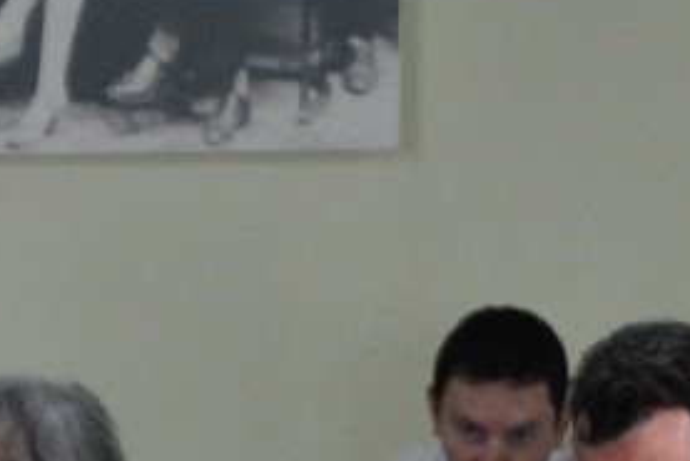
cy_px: 936
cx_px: 658
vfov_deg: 3.2
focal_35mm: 428
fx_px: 8207
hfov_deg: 4.8
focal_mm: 66
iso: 2500
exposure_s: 1/60
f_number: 5.3
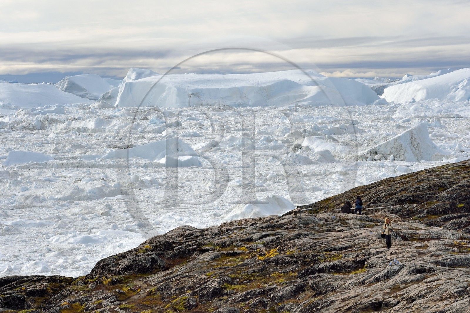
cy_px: 156
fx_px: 1436
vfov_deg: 12.4
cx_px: 235
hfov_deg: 18.6
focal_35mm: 110
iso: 400
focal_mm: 110
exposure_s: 1/320
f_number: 16
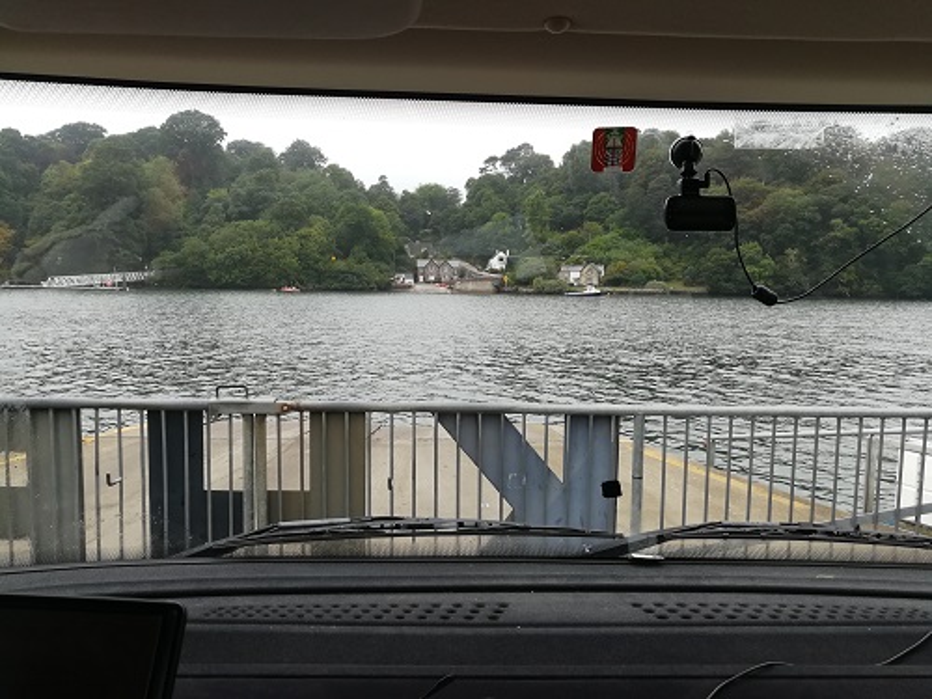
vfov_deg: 53.1
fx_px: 700
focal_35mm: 26
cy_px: 350
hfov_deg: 67.3
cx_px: 466
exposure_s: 1/194
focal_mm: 3.83
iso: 50
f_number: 2.2
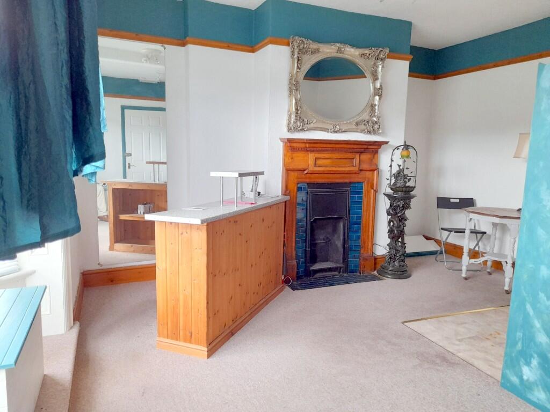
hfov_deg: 69.4
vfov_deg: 54.9
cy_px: 206
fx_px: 397
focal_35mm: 25
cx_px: 275
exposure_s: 1/60
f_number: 2
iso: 320
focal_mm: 4.6
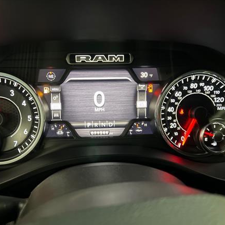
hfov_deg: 48.3
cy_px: 122
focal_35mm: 34
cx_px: 95
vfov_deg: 48.4
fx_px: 250
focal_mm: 5.7
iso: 400
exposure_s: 1/40
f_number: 1.5
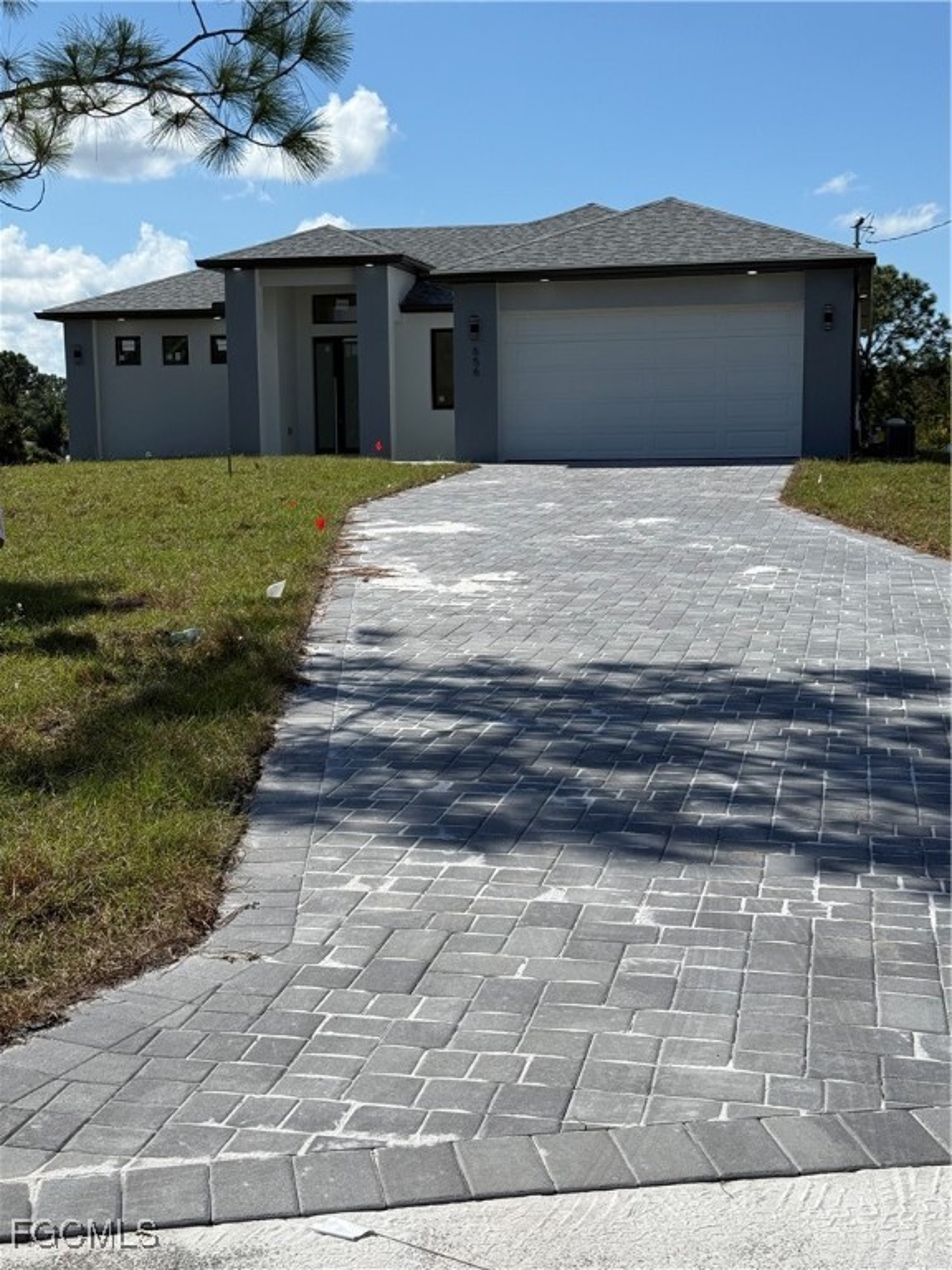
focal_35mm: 48
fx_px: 1760
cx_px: 476
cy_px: 635
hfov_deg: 30.3
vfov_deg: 39.7
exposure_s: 1/7874
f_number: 1.78
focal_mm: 6.76
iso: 64
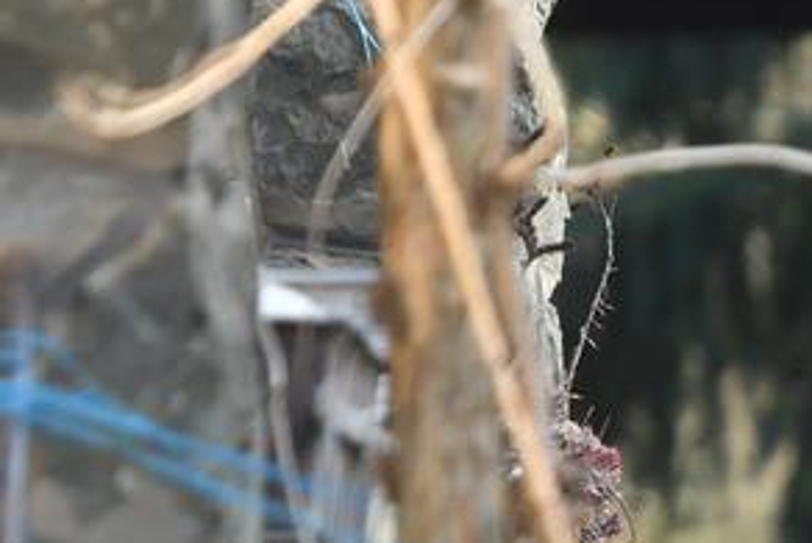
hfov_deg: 2.3
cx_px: 2091
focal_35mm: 904
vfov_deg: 1.5
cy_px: 1376
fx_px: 20399
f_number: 5
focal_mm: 165
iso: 400
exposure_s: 1/500
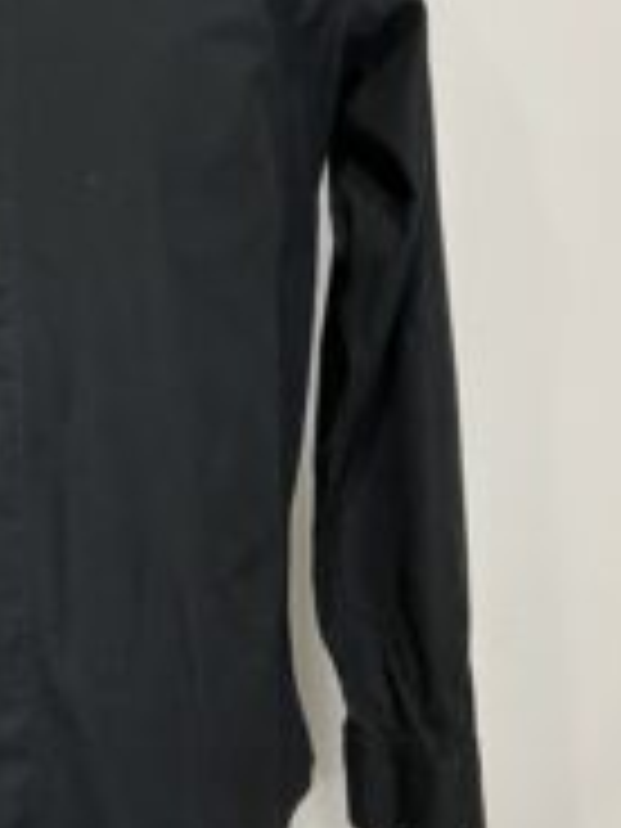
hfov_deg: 22.9
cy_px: 243
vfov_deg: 31.3
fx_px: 1459
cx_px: -22
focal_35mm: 61
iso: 100
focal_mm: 3.99
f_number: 1.8
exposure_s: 1/50
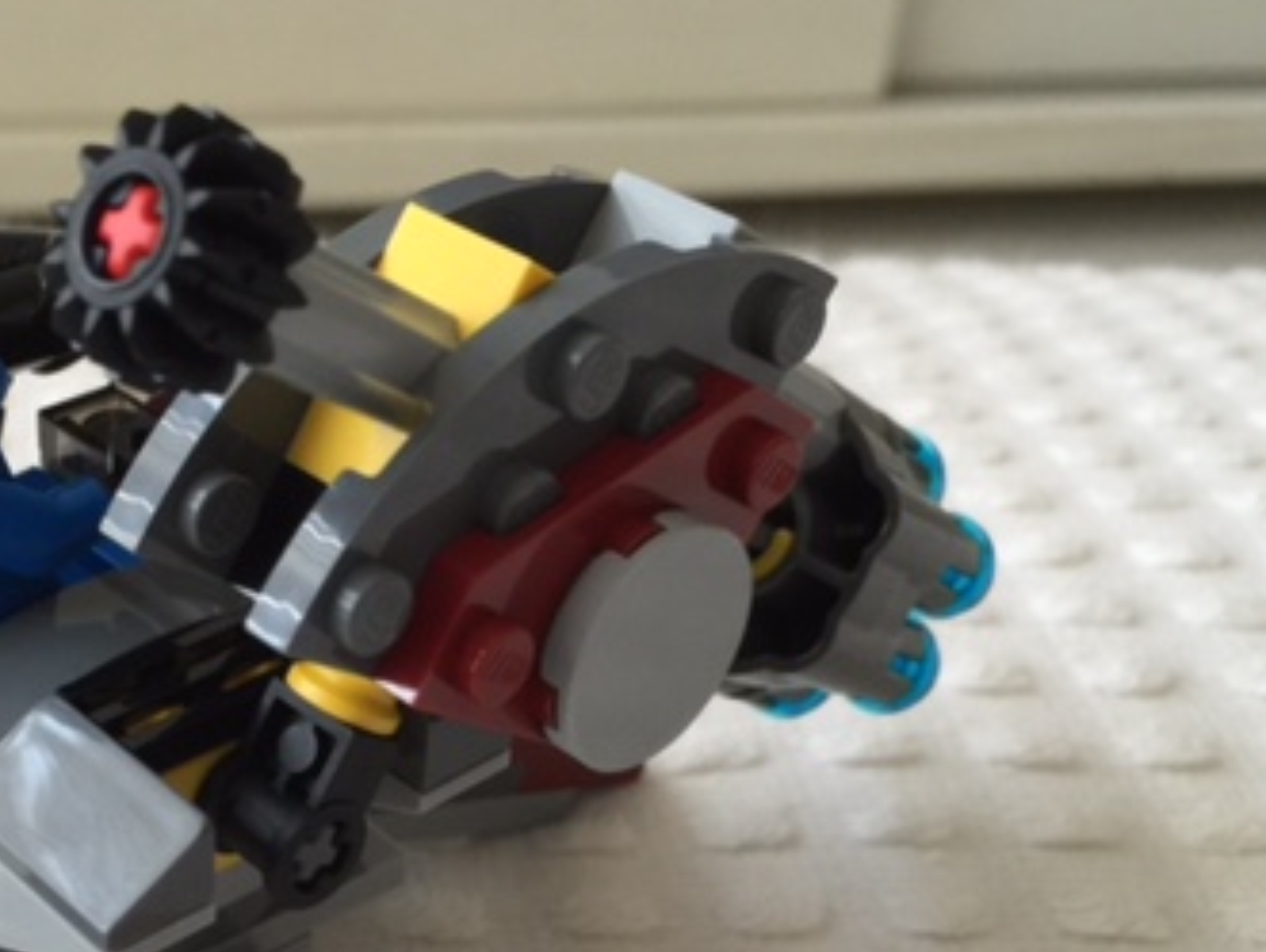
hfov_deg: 33.7
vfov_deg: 25.5
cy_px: 830
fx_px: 2050
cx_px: 337
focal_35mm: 56
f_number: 2.2
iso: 32
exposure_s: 1/15
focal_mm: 4.15
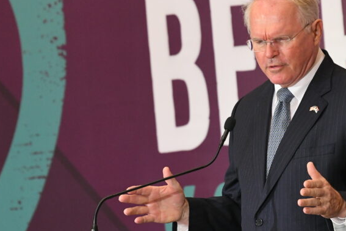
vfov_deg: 2.5
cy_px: 138
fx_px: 5209
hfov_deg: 3.8
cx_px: 275
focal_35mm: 542
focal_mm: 200
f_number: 4
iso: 2500
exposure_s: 1/250
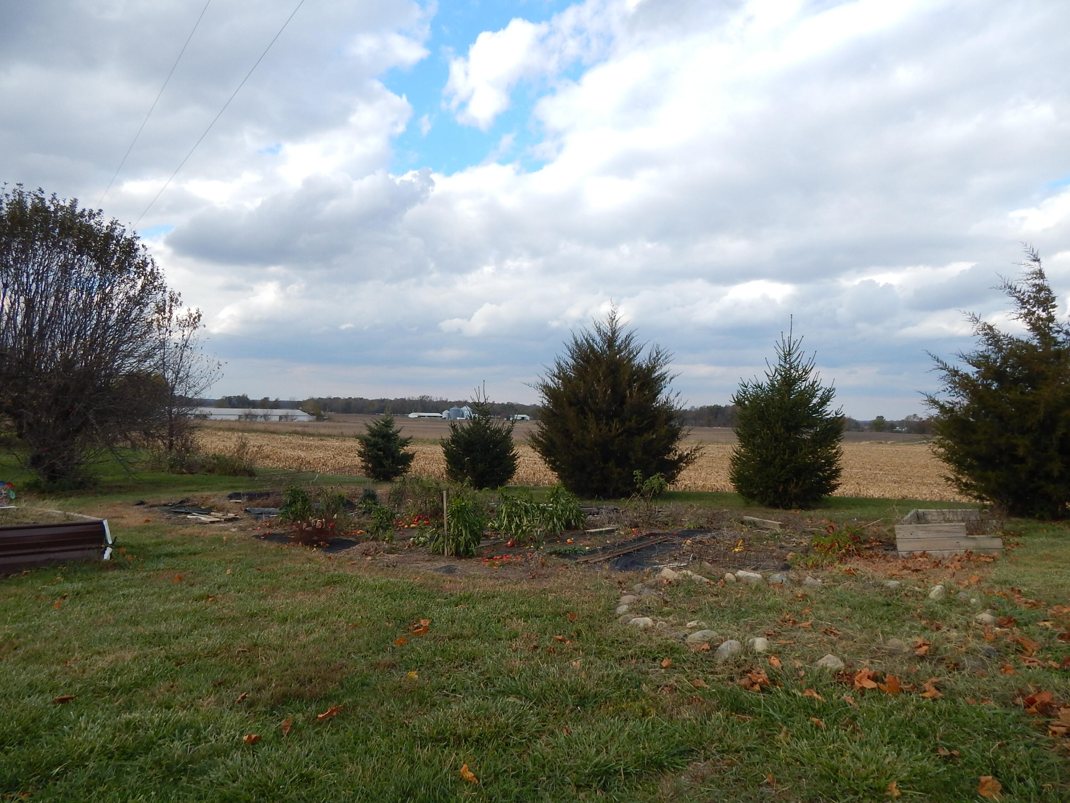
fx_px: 680
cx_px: 535
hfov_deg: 76.4
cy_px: 402
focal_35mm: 22
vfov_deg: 61.1
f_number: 3
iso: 125
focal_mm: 4
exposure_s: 1/800
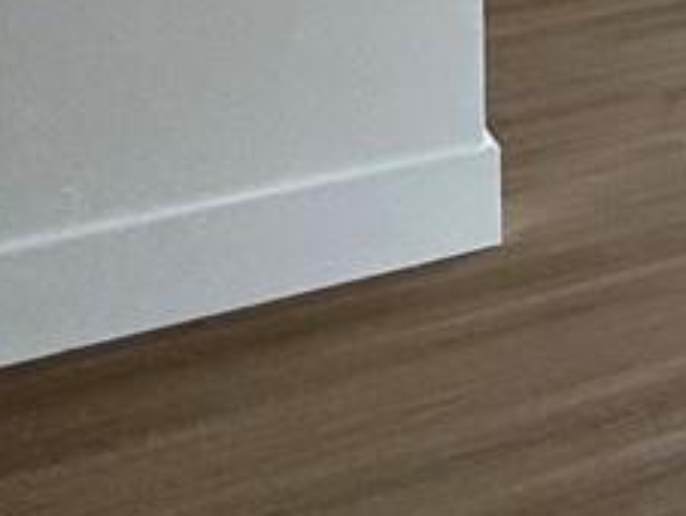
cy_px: -568
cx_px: 1955
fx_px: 1964
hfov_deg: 12.0
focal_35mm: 99
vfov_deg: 12.8
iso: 40
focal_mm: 2.22
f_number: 2.2
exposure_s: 1/307
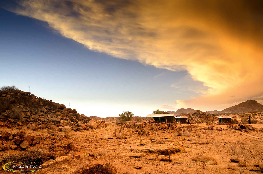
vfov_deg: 50.2
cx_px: 132
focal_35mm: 26
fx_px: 186
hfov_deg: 70.5
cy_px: 87
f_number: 10
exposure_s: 1/60
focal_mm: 17
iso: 800
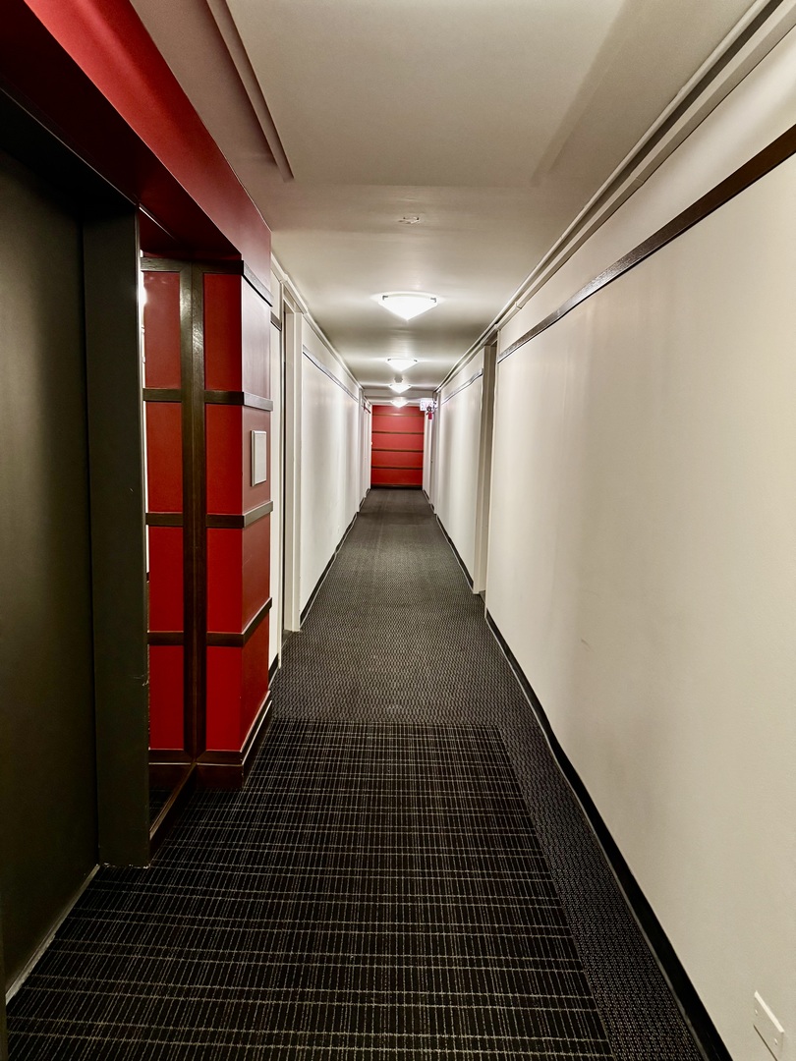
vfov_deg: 71.6
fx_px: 736
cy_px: 530
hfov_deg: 56.8
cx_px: 398
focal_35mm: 24
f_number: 1.78
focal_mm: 6.76
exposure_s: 1/40
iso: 800
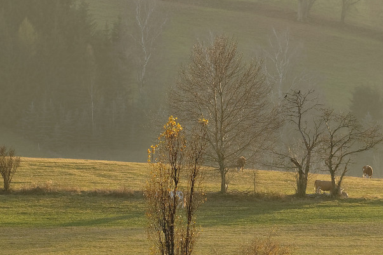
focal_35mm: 768
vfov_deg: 1.8
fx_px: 8165
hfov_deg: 2.7
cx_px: 228
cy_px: 237
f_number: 5.6
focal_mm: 225.5
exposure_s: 1/250
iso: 200
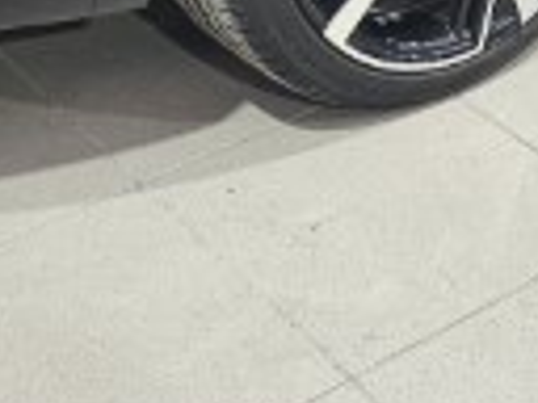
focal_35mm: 115
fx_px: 1787
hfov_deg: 17.1
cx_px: 382
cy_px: -411
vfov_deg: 11.5
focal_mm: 6.3
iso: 160
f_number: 1.7
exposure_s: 1/100
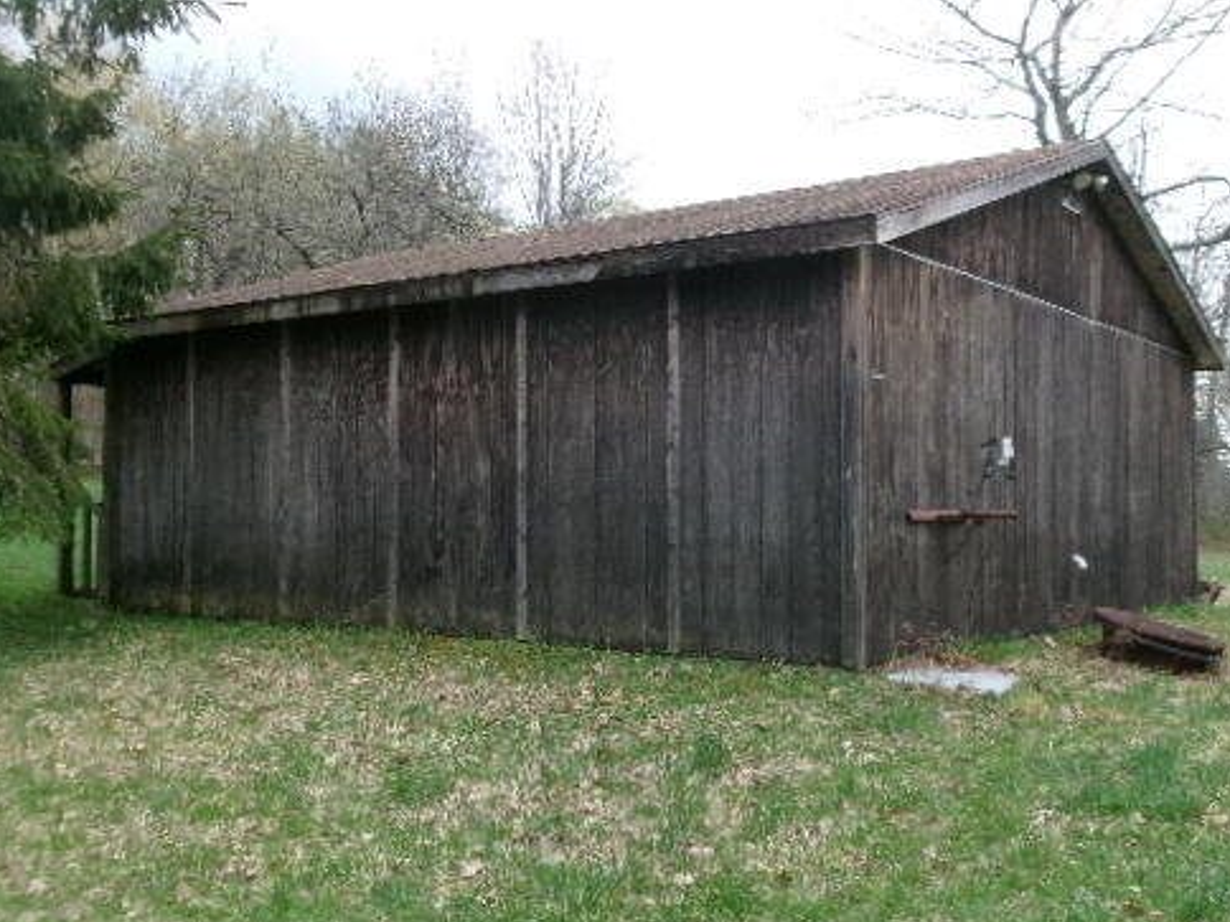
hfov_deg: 50.1
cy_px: 483
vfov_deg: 38.7
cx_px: 595
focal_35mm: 37
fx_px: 1315
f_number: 3.9
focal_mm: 5.1
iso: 100
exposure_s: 1/75
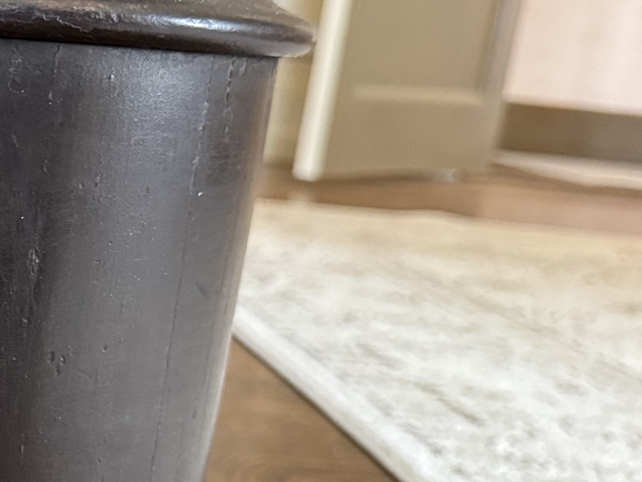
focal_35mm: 63
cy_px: 338
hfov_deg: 26.6
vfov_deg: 23.1
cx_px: -163
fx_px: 1168
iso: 800
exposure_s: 1/60
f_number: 1.78
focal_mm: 6.76
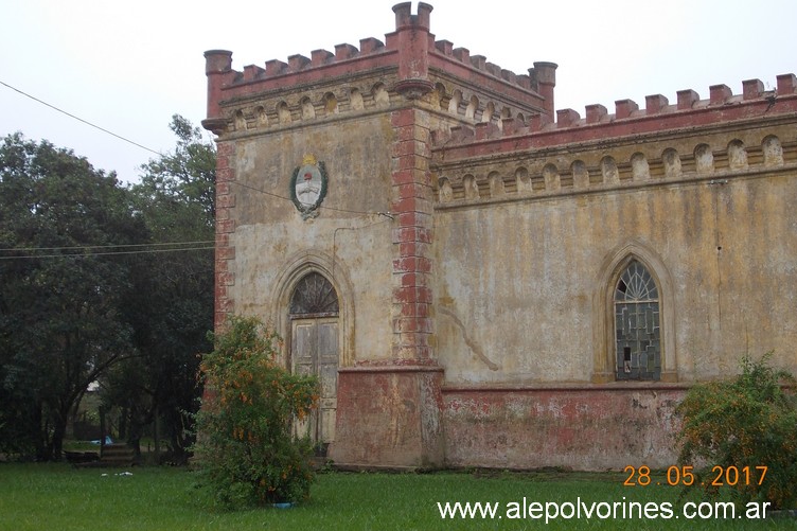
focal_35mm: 54
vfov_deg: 25.0
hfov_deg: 36.9
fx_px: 1195
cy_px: 244
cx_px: 404
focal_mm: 7.2
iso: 80
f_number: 3.6
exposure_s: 1/160
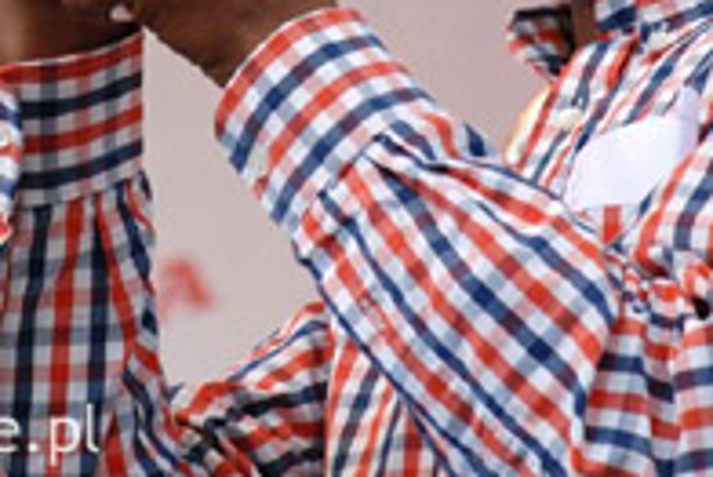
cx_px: 269
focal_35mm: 429
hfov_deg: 4.8
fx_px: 8503
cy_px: -93
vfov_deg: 3.2
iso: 800
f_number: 5.6
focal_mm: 112
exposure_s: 1/100
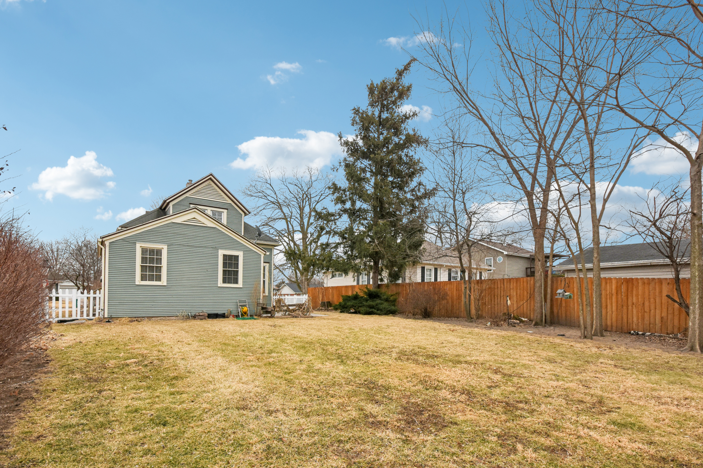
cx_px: 340
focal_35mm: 16
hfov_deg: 96.7
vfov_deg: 73.7
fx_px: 312
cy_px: 231
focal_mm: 10
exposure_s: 1/1000
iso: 640
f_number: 8
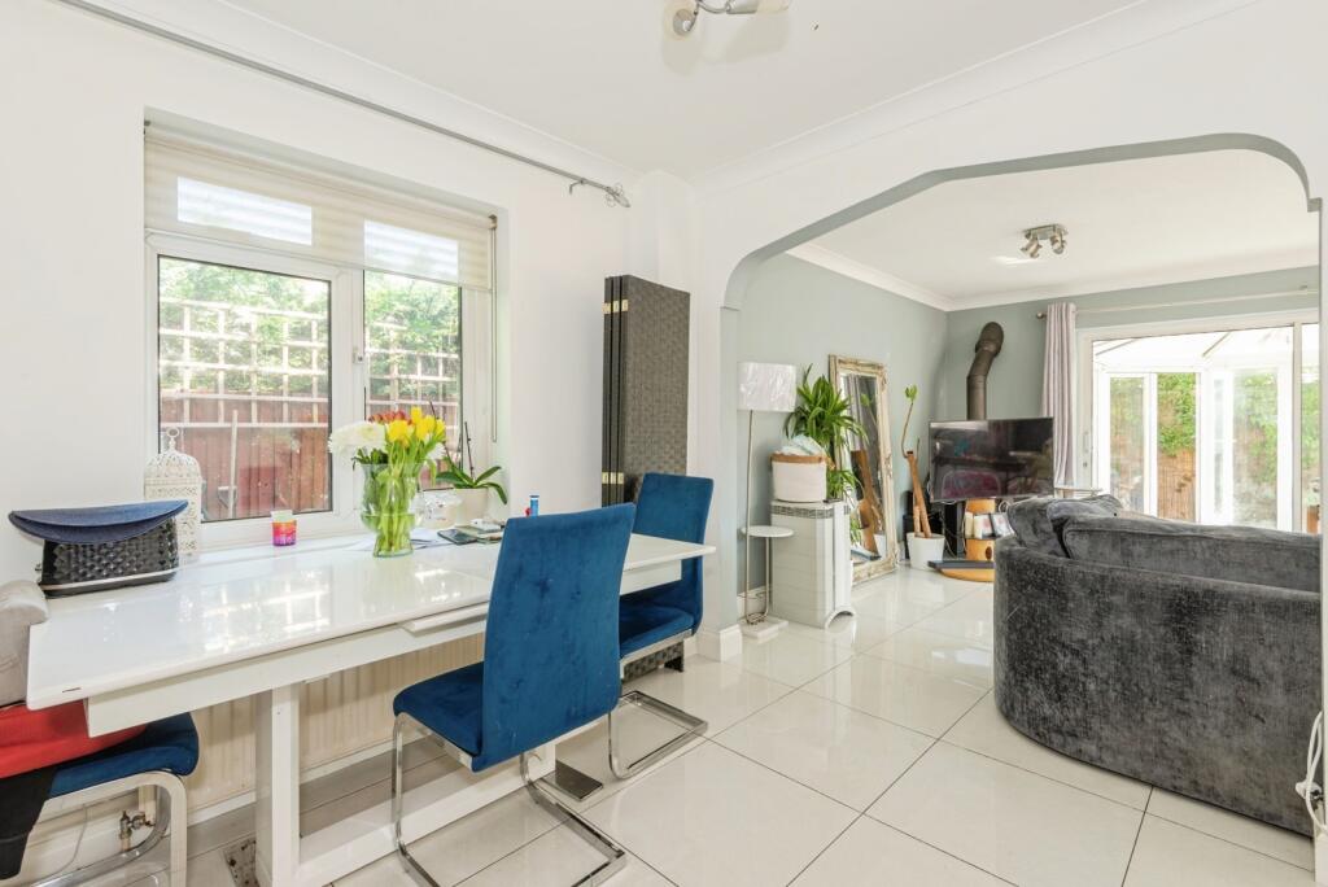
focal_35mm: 16
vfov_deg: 73.8
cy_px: 444
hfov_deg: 96.7
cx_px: 664
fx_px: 591
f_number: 8
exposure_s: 1/10
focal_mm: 16
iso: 200
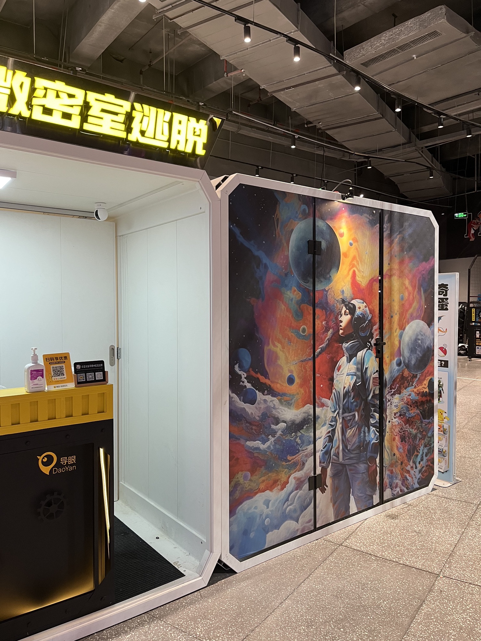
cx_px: 240
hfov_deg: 53.1
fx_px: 482
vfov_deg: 67.3
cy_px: 320
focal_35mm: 26
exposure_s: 1/50
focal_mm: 5.1
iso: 125
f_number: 1.6
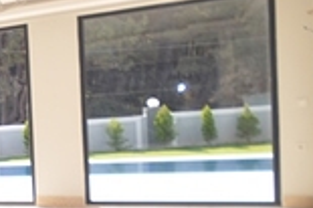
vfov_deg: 19.2
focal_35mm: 70
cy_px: 176
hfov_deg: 16.0
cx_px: -407
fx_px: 608
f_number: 4.5
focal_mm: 10
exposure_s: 1/200
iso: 125
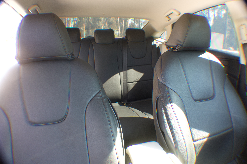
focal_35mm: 24
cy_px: 82
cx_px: 124
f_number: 2.8
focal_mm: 8.8
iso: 200
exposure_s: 1/30
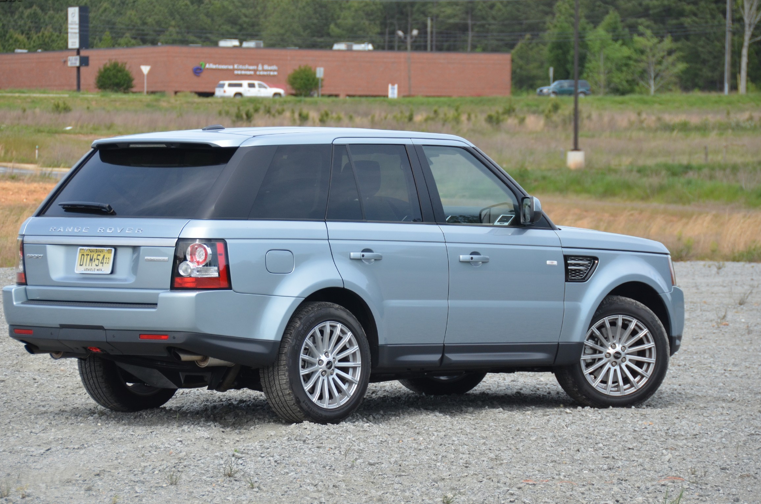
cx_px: 358
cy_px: 259
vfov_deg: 7.6
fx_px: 3818
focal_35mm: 181
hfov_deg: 11.4
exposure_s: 1/1000
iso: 450
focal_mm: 112
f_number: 5.3
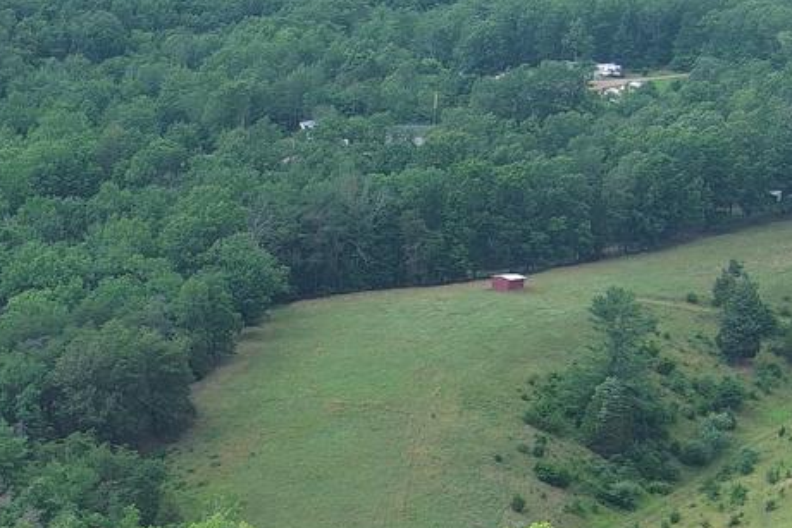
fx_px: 2839
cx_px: -303
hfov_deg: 15.0
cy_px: 787
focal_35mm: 129
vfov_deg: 10.3
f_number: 2.8
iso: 100
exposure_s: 1/463
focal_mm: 10.57
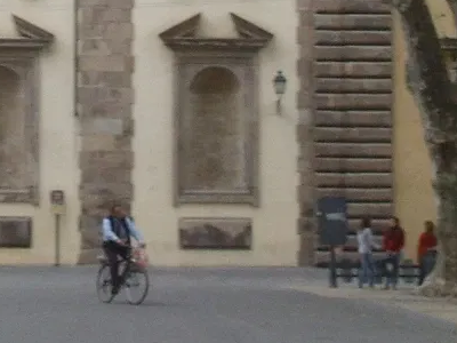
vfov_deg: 8.1
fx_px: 2376
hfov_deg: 10.9
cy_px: -117
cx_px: 25
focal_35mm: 180
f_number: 3.7
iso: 100
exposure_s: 1/90
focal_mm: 7.7
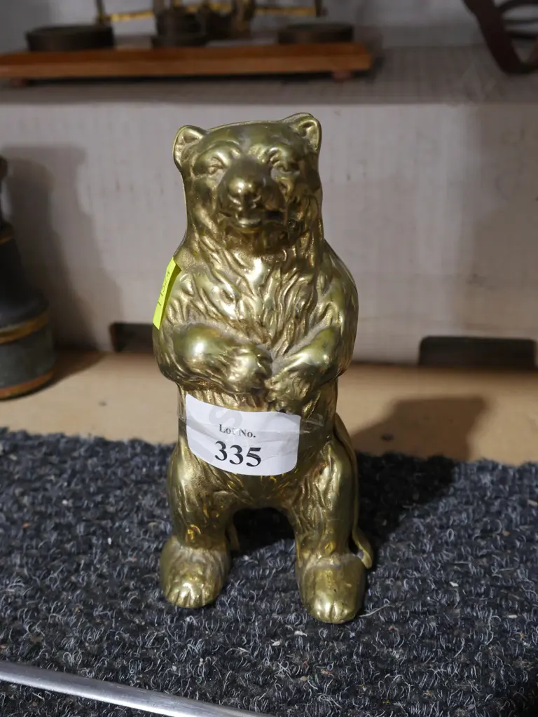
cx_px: 269
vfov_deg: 51.4
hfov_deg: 39.7
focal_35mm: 36
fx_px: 746
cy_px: 358
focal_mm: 18
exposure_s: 1/60
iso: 1250
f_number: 5.6
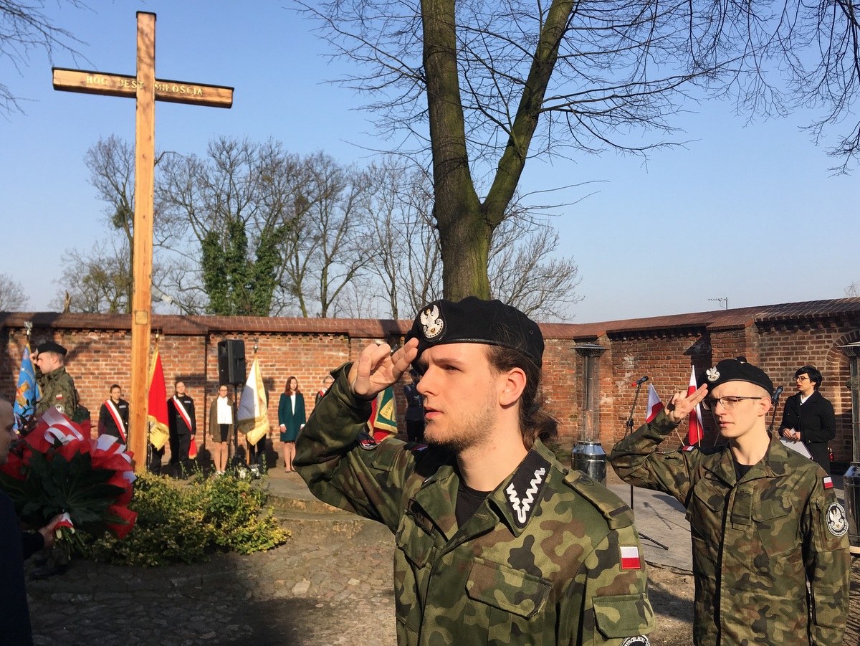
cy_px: 323
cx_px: 430
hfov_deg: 61.6
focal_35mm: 29
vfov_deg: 48.3
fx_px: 721
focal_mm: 4.15
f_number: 2.2
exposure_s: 1/1083
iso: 25
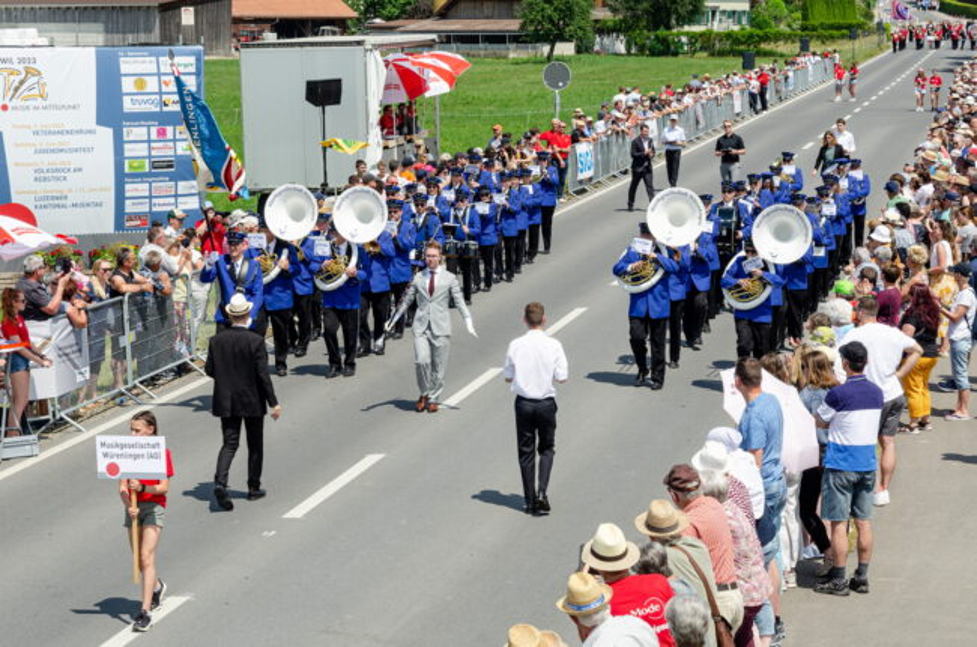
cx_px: 488
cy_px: 324
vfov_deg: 16.2
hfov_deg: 24.2
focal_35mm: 84
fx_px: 2274
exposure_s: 1/250
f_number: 11
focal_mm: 56
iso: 125
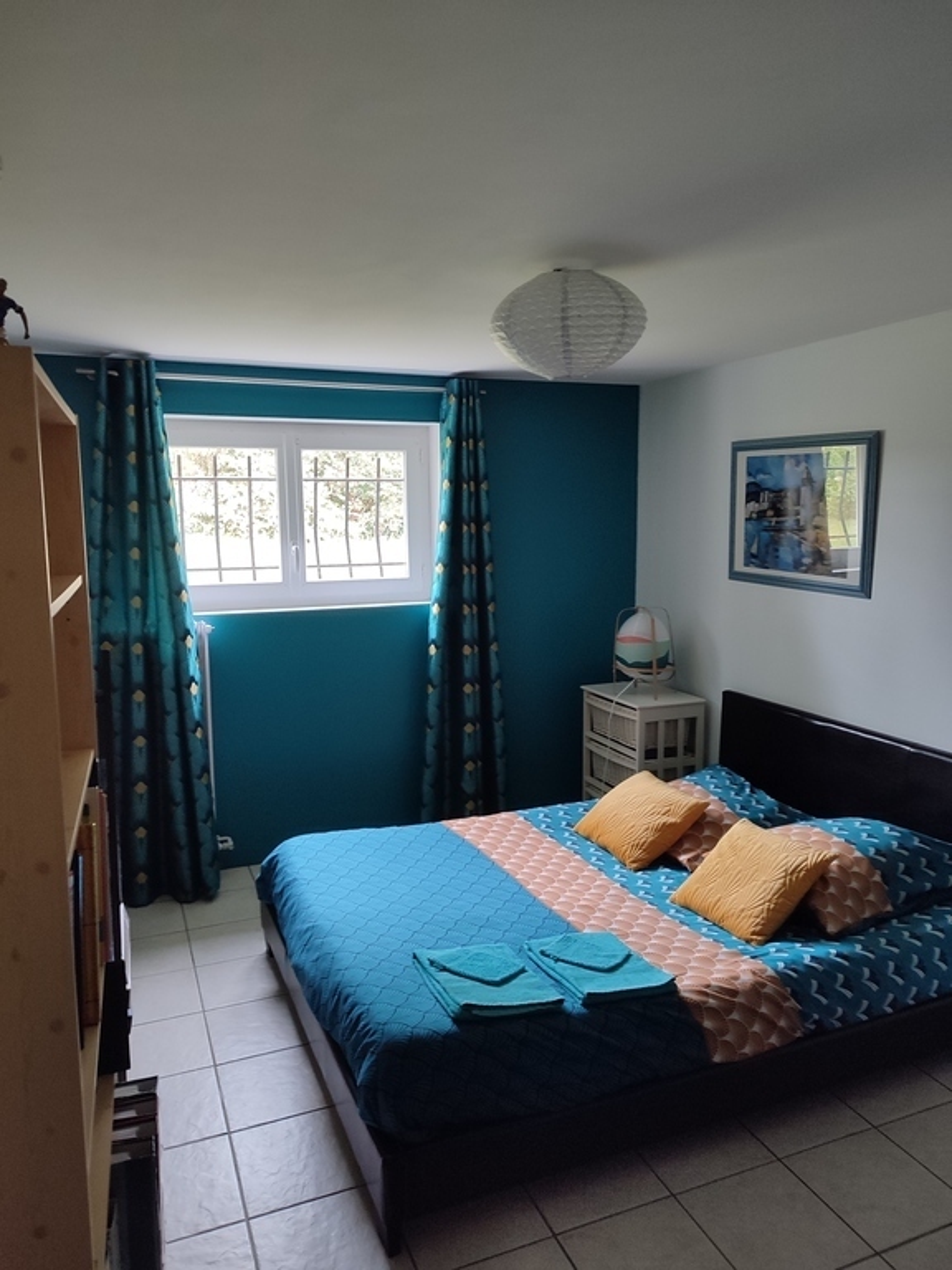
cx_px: 476
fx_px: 880
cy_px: 635
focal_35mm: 24
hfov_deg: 56.8
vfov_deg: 71.6
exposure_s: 1/33
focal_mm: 5.89
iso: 253
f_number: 1.89
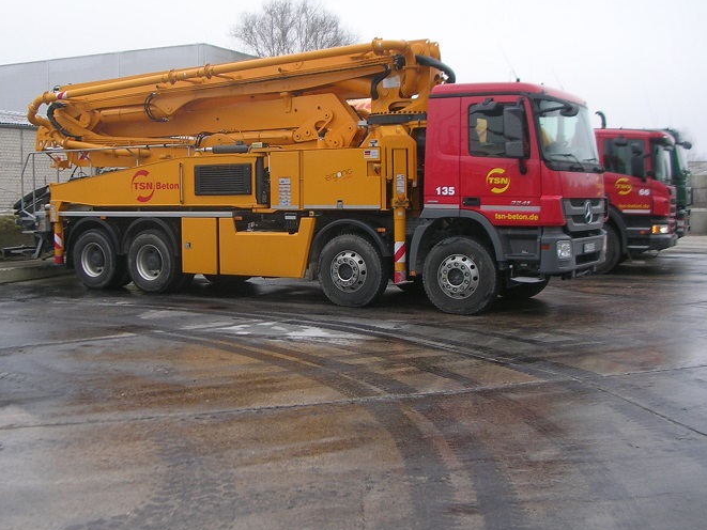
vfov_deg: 31.5
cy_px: 231
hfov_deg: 41.1
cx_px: 289
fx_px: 940
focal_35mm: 46
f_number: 2.8
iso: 50
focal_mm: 5.8
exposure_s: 1/94
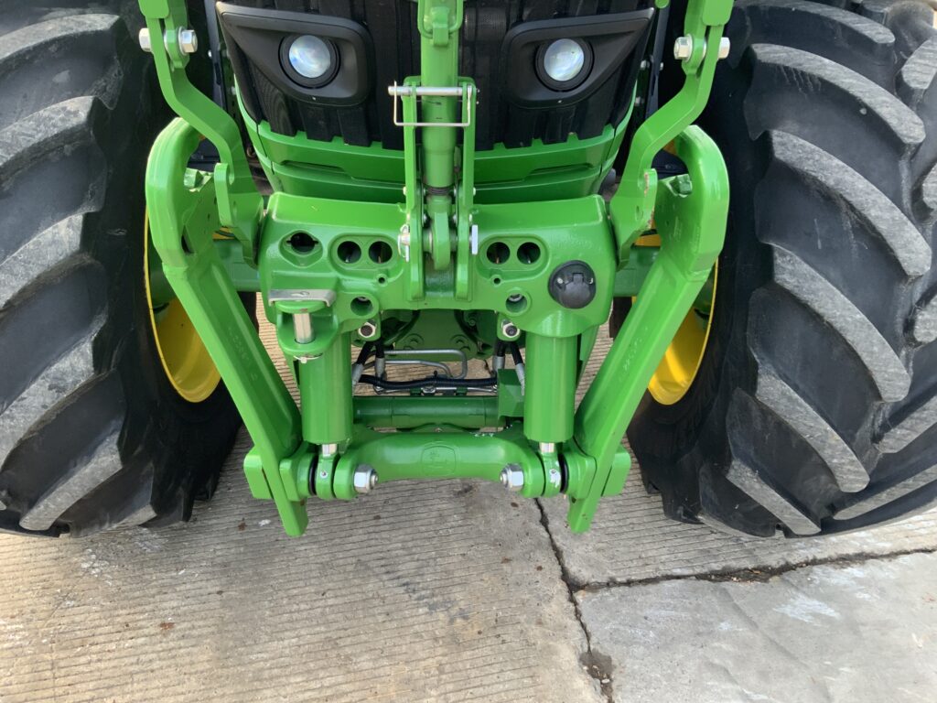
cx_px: 468
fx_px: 785
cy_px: 352
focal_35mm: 29
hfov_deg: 61.7
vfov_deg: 48.2
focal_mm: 3
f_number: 1.8
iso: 64
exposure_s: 1/95
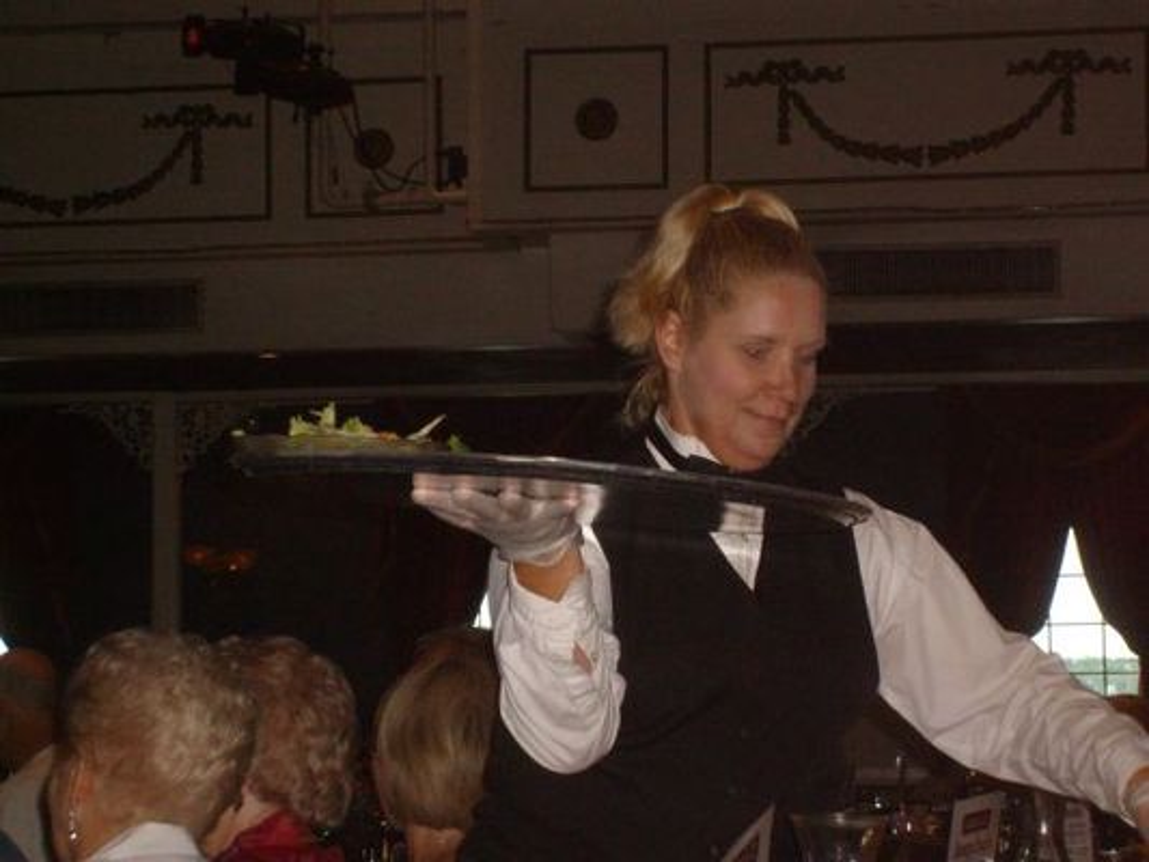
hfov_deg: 18.5
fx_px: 3519
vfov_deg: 14.0
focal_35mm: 106
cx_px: 574
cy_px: 431
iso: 240
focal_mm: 17.4
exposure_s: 1/90
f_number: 4.9
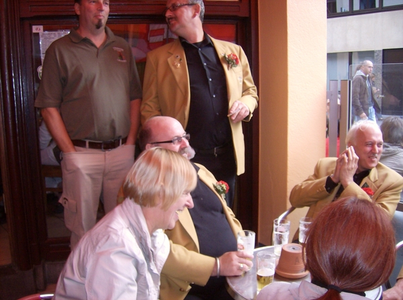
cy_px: 150
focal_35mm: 36
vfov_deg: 39.5
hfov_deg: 51.5
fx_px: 418
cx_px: 202
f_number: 2.8
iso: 200
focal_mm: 6
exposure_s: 1/60
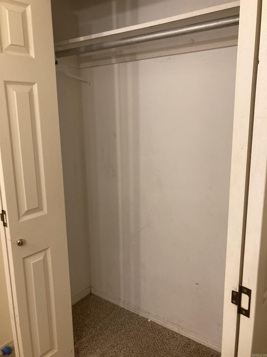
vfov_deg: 63.4
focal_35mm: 28
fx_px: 288
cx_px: 134
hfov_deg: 49.7
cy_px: 178
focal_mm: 3.99
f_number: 1.8
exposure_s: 1/60
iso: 100
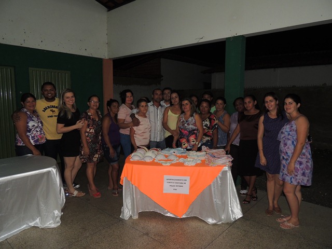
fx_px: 230
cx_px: 166
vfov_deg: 56.8
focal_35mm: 24
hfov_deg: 71.6
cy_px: 124
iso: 200
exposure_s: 1/30
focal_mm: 4.3
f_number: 3
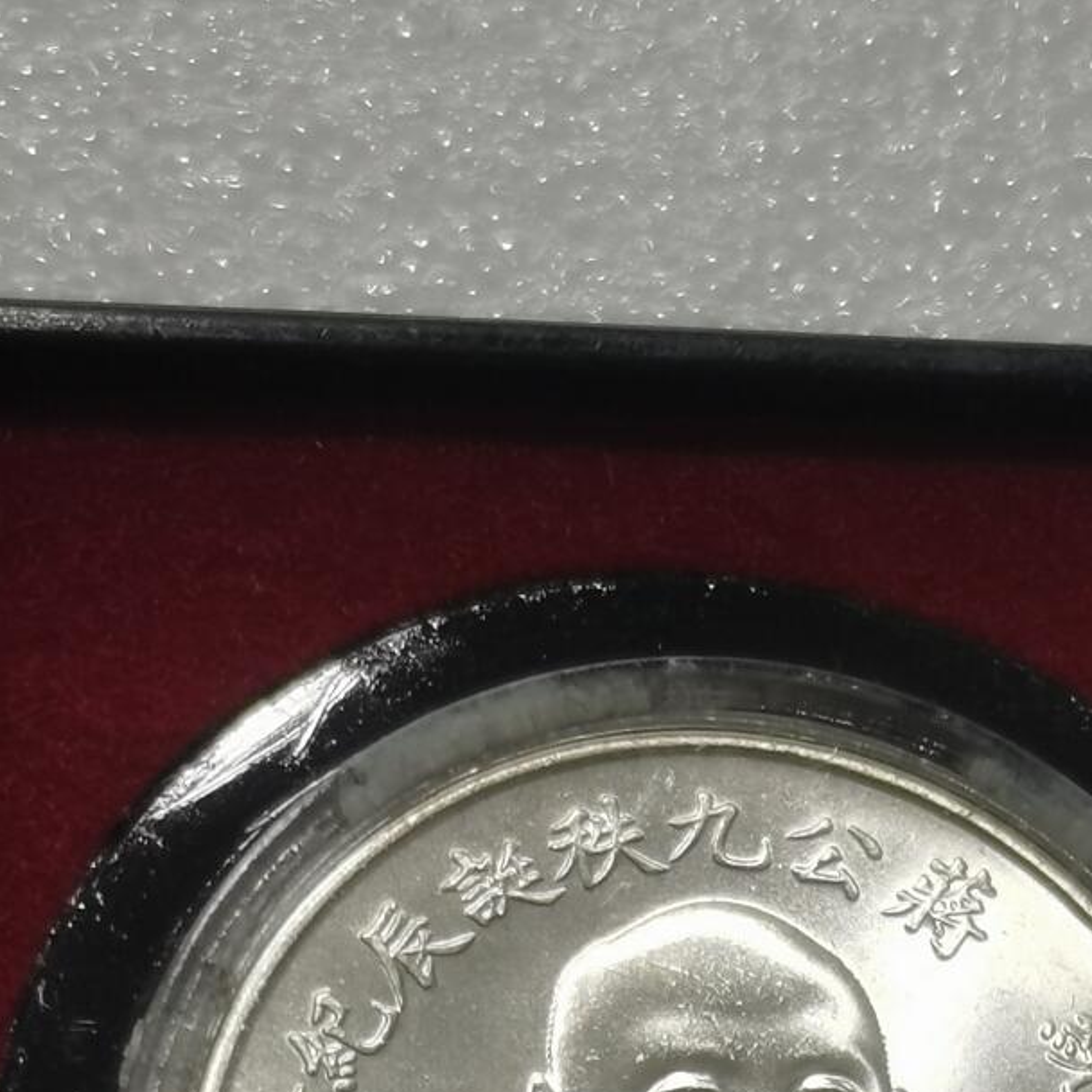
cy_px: 1469
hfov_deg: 11.1
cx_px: 681
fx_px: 5603
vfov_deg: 10.8
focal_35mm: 157
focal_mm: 5.58
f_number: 1.8
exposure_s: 1/134
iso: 50
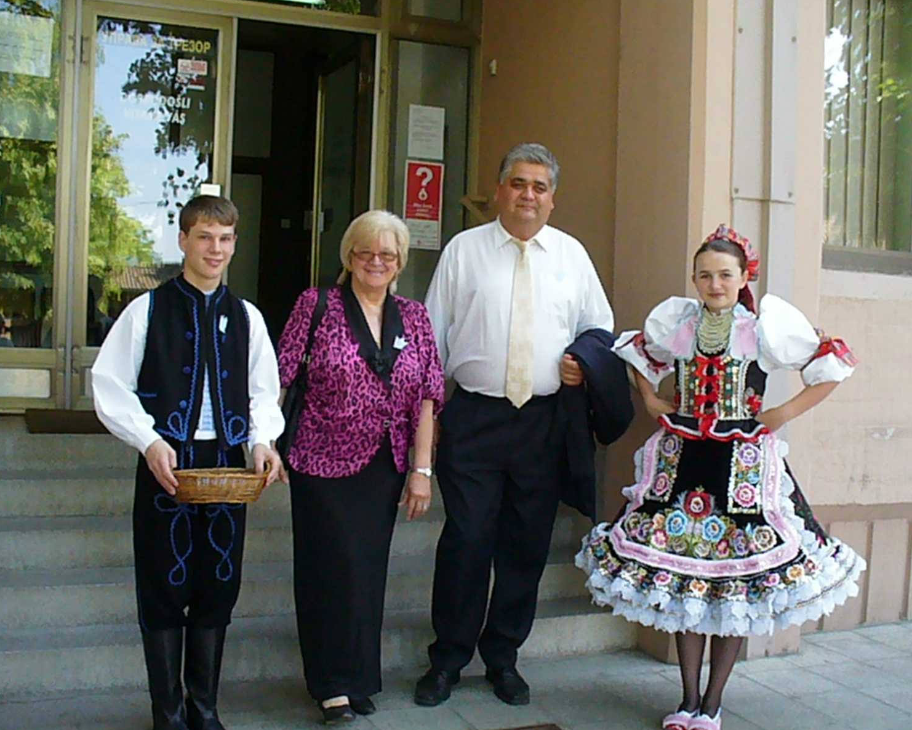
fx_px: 1052
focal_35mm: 39
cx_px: 470
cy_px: 368
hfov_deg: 46.8
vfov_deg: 38.2
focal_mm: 6.1
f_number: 5.6
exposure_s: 1/200
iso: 800
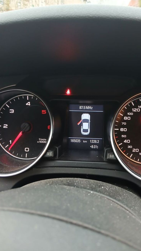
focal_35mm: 29
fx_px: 193
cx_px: 88
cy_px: 125
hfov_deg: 39.9
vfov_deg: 66.1
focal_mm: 3.98
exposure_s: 1/25
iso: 320
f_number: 1.8
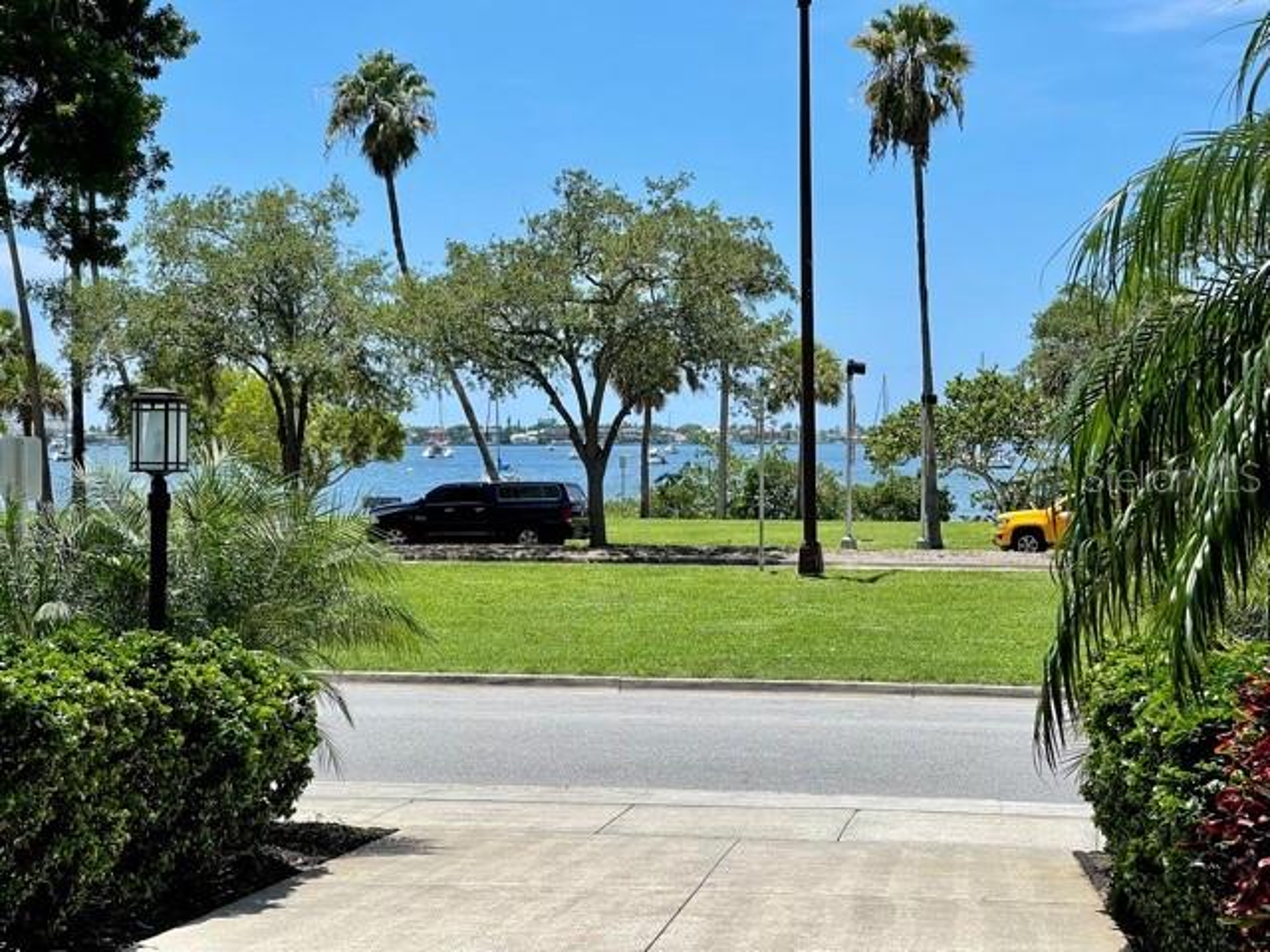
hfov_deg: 30.3
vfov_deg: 22.9
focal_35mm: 64
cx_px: 635
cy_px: 476
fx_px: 2348
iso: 20
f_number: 2.2
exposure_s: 1/1429
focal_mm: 7.5
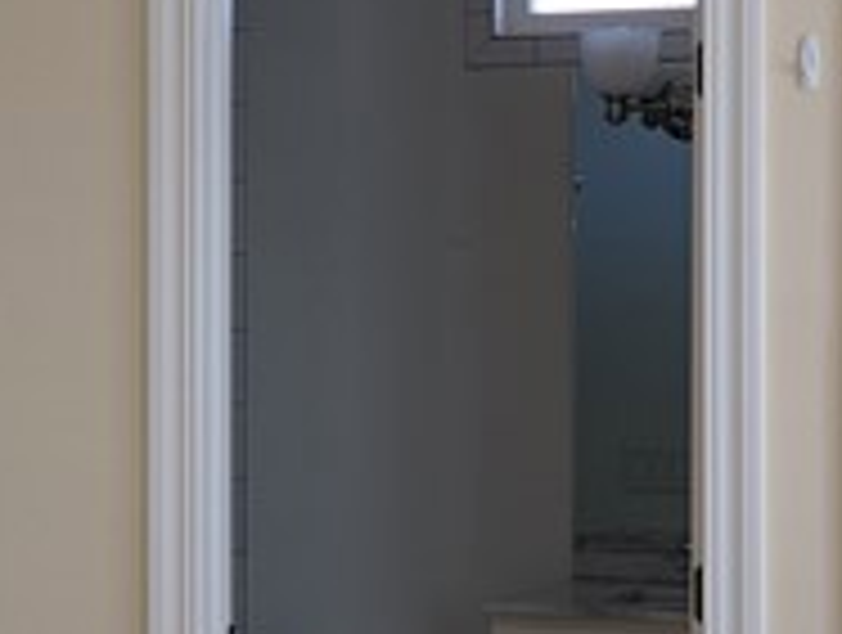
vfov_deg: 11.4
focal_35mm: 131
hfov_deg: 14.7
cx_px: -65
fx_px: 3193
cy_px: 328
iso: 19
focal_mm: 6.9
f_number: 1.68
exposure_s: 1/45
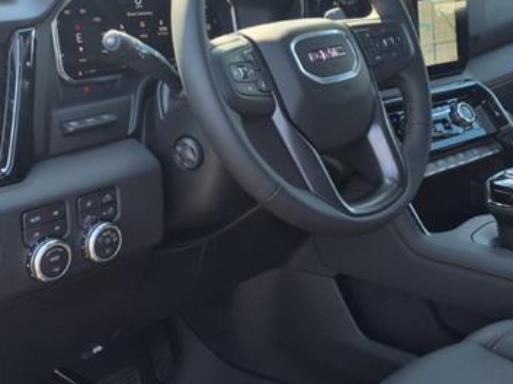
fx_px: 725
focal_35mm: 49
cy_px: 81
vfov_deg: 29.0
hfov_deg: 38.9
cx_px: 262
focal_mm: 3.58
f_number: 1.9
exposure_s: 1/217
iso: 40
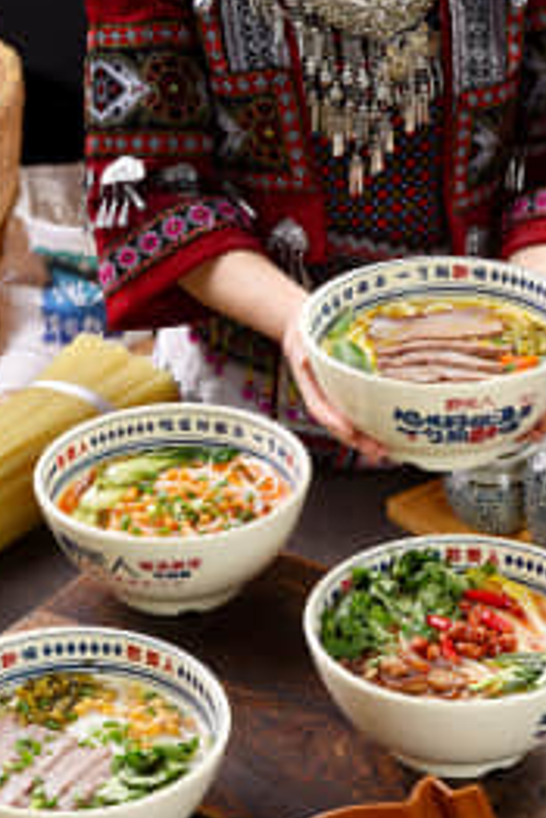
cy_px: 506
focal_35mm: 107
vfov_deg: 19.1
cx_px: 270
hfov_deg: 12.8
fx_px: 2431
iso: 100
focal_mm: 70
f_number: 11
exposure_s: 1/100
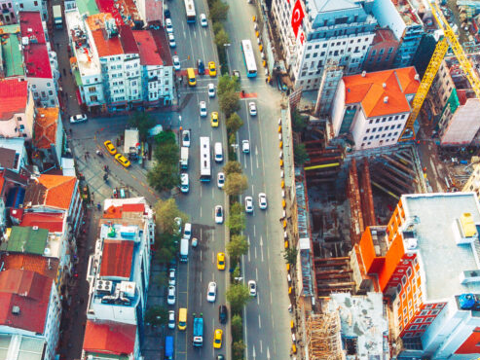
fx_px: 749
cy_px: 240
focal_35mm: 54
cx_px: 195
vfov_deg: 26.9
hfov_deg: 35.4
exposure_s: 1/170
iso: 100
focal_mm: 4.73
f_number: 2.2
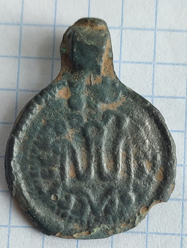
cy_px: 124
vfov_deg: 69.3
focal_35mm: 25
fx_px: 179
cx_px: 94
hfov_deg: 55.0
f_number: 1.9
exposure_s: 1/33
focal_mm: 6.04
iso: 322
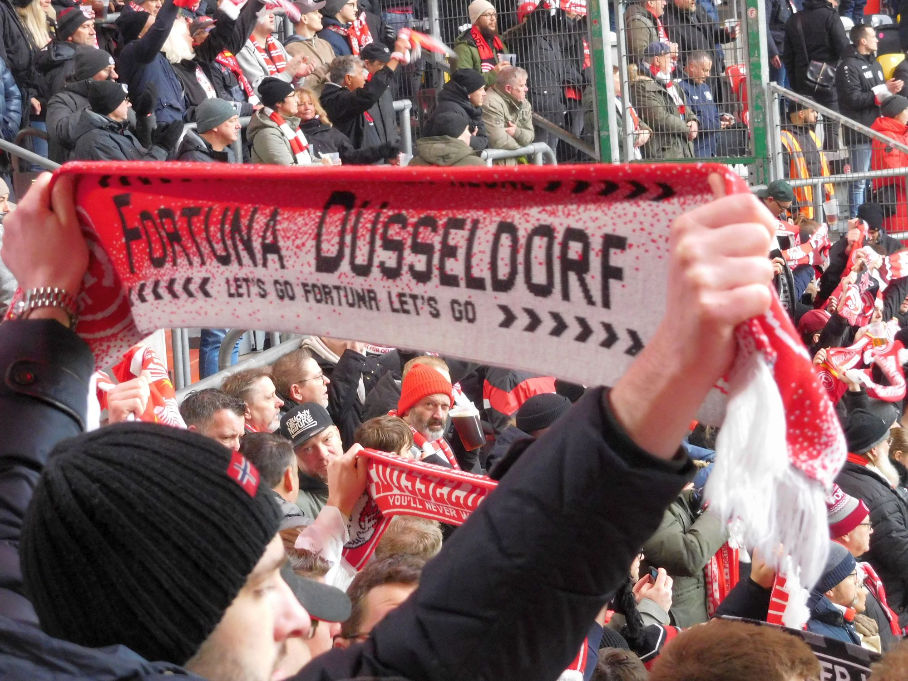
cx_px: 454
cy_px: 340
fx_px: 2938
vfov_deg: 13.2
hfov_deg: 17.6
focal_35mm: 112
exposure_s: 1/50
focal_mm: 20
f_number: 4.9
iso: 800
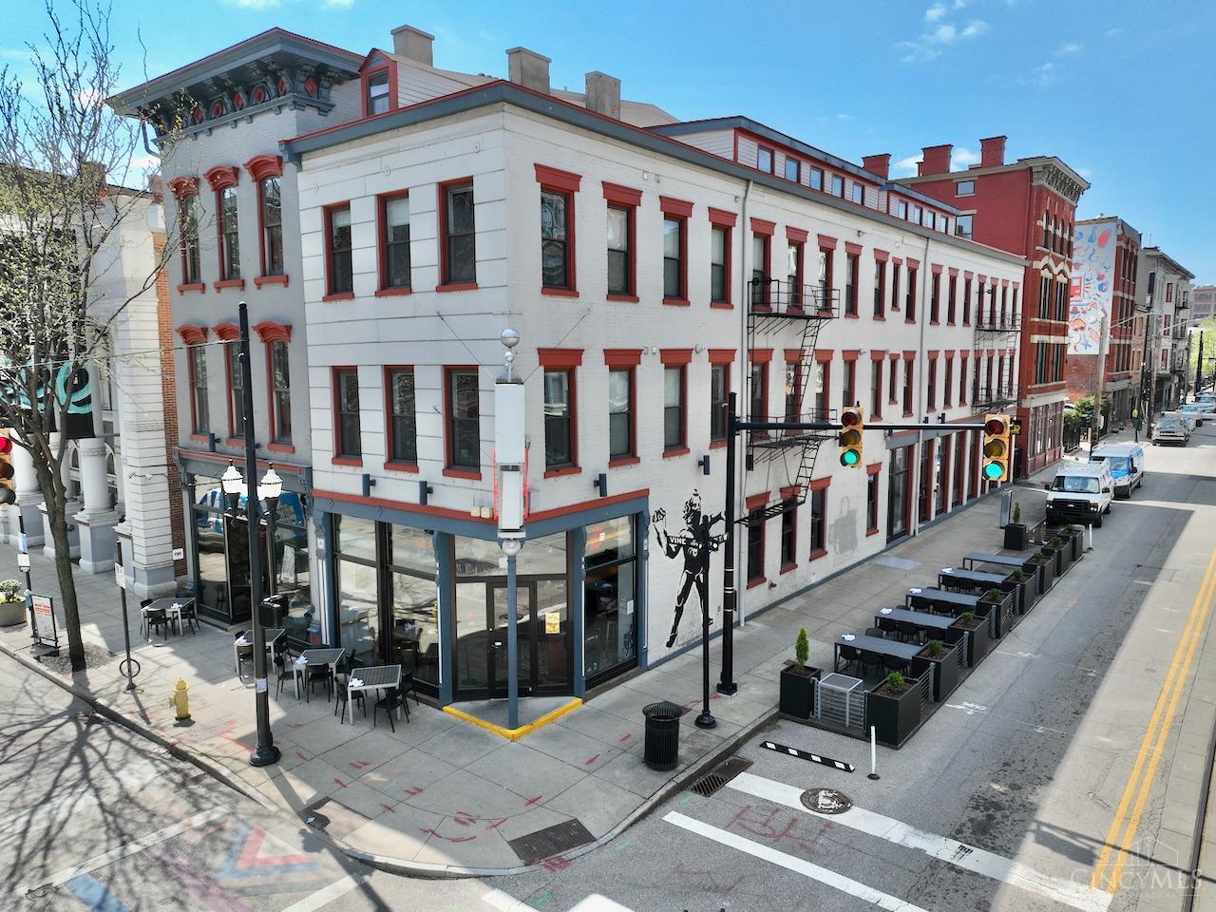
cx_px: 608
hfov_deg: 71.6
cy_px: 456
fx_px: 843
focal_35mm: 24
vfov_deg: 56.8
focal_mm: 12.29
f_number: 2.8
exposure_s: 1/2000
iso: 230
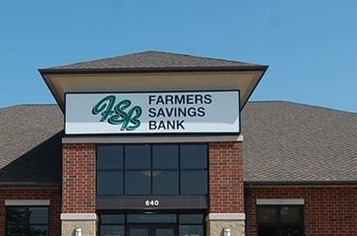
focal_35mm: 123
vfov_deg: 11.0
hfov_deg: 16.6
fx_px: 1217
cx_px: 89
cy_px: 202
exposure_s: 1/400
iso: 200
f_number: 10
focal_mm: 24
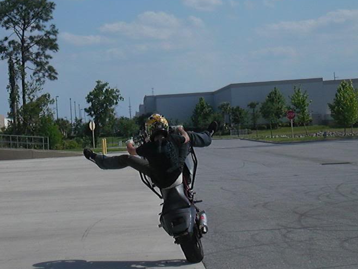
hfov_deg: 20.0
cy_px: 140
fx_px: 1014
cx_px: 135
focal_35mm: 98
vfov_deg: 15.1
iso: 200
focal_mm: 10.4
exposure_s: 1/1250
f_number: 7.2
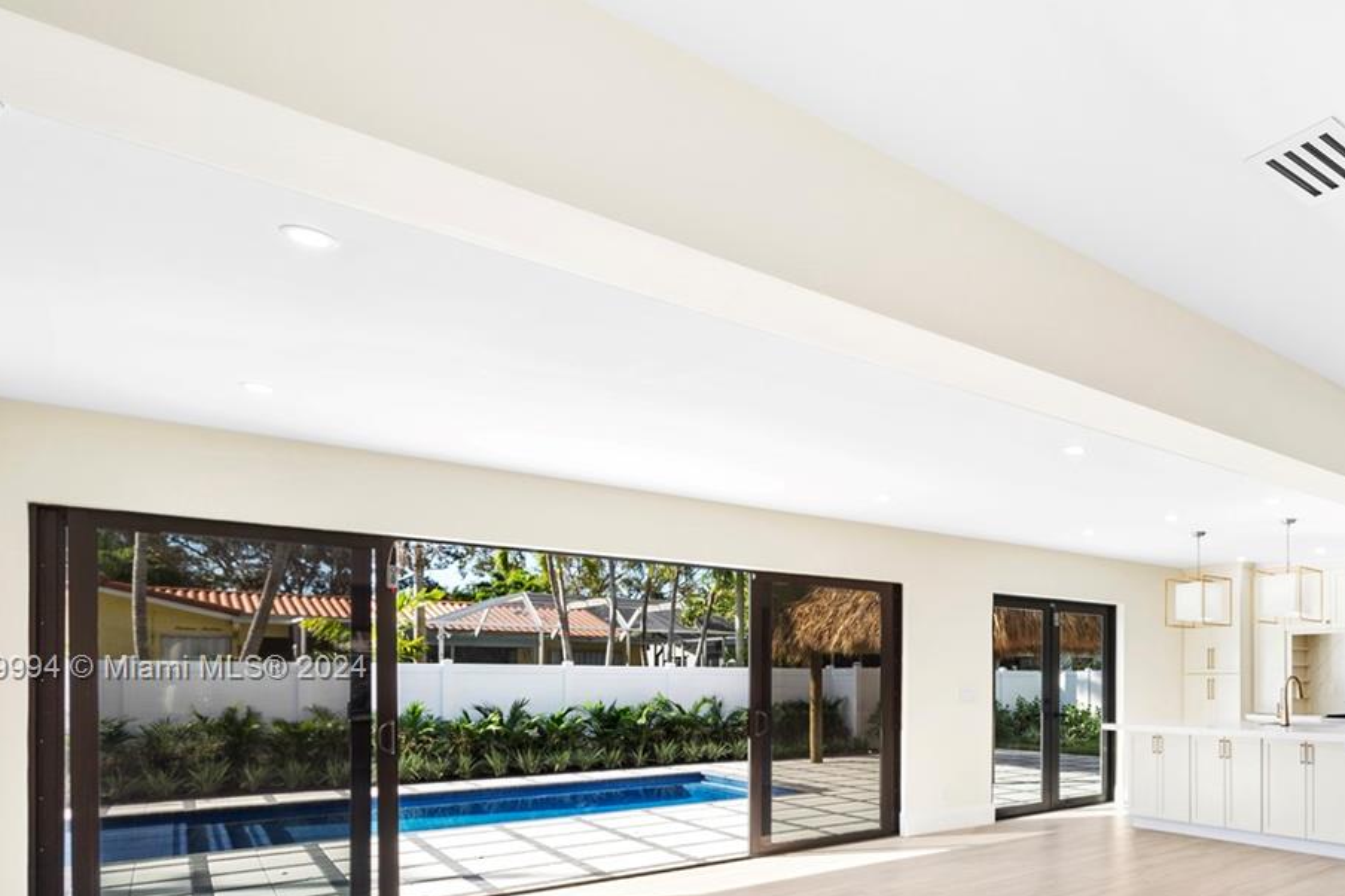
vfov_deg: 52.7
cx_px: 1082
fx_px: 859
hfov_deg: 68.6
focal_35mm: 23
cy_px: 671
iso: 200
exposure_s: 1/40
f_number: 9
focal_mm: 13
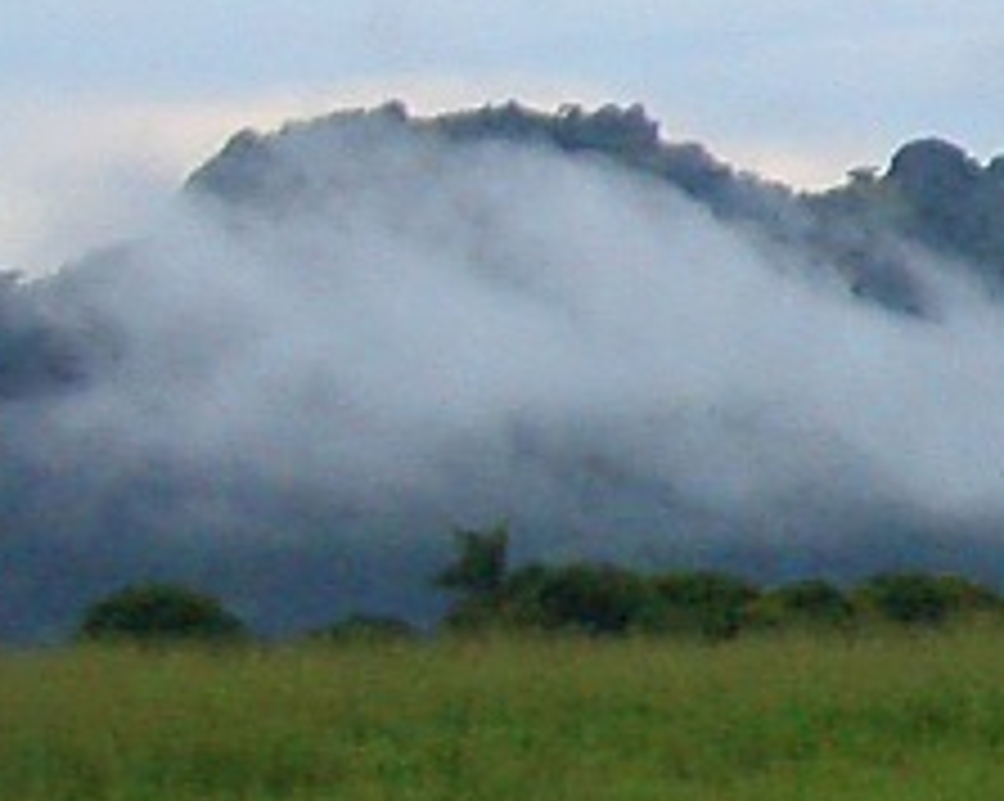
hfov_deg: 5.3
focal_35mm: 348
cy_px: 405
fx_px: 10332
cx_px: 2814
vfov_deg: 4.4
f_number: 3.5
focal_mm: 10.2
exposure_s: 1/100
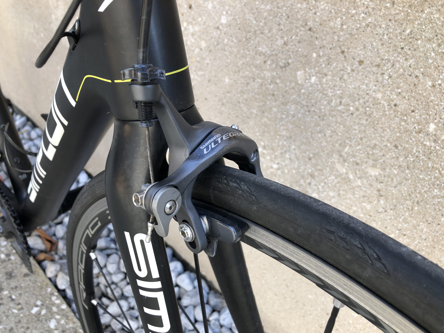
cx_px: 222
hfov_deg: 63.4
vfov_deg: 49.7
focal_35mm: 28
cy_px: 166
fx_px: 359
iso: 40
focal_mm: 3.99
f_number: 1.8
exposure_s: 1/120
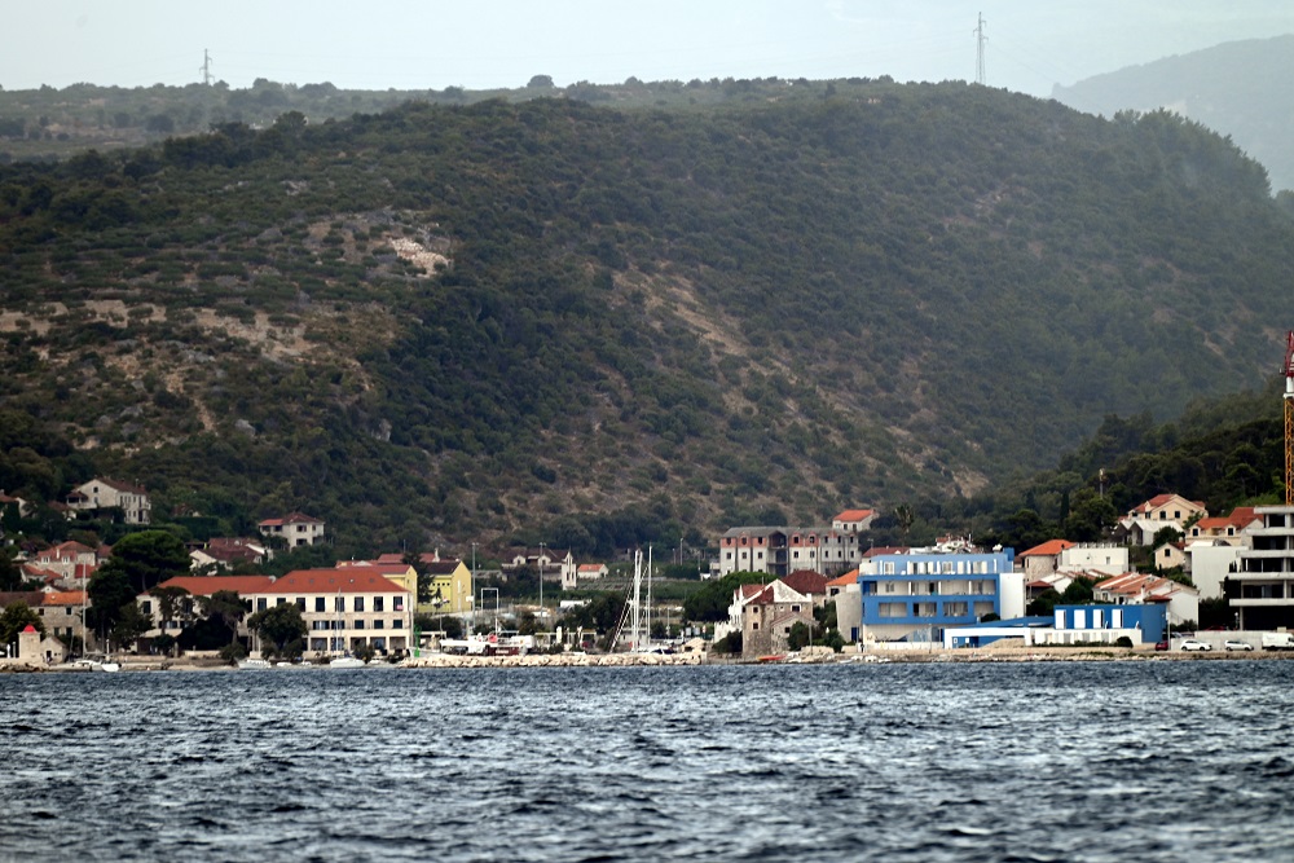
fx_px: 10784
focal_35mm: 300
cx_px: 647
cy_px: 432
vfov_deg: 4.6
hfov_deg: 6.9
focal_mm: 300
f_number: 5.6
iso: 180
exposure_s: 1/320
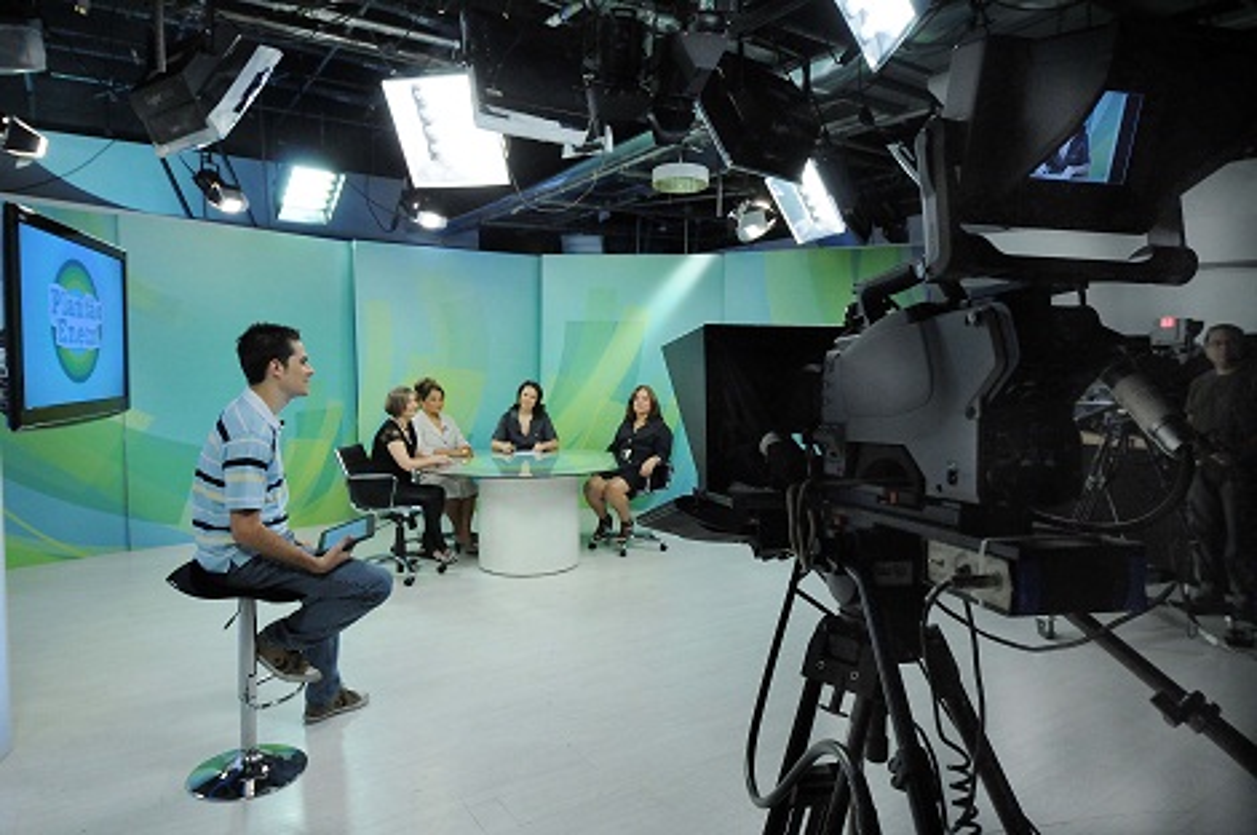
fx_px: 785
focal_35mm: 22
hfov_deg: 77.4
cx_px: 628
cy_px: 418
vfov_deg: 56.0
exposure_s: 1/100
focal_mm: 15
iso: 1250
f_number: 6.3
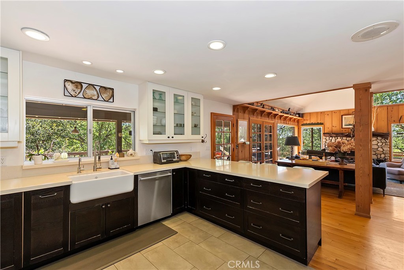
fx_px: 168
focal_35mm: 15
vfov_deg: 77.3
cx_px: 202
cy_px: 135
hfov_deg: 100.4
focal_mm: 10
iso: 400
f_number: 8
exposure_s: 1/30
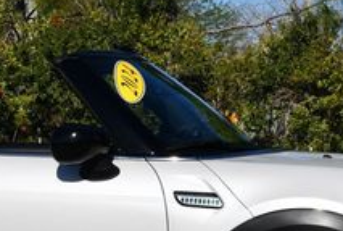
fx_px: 1719
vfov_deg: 7.7
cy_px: 144
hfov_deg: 11.4
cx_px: 66
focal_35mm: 180
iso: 100
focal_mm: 30
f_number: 10
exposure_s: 1/400
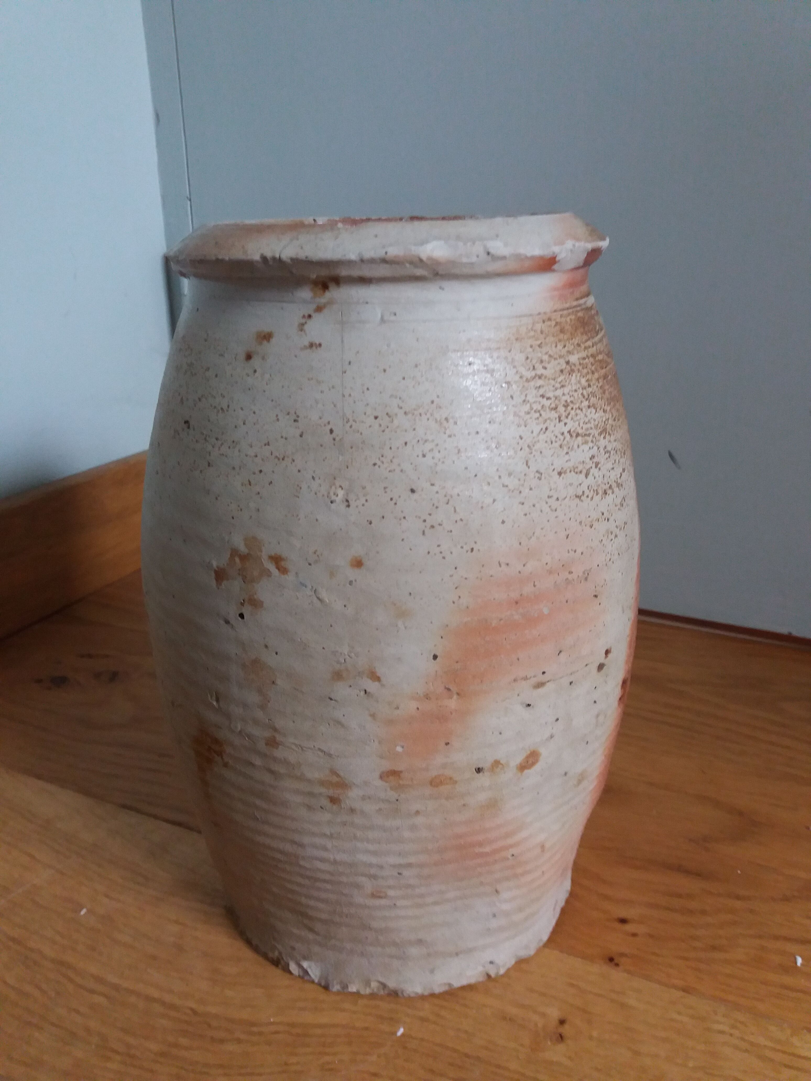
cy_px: 540
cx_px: 406
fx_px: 875
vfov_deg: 63.4
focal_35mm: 28
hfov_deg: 49.7
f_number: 1.9
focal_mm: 3.7
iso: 200
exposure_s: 1/17
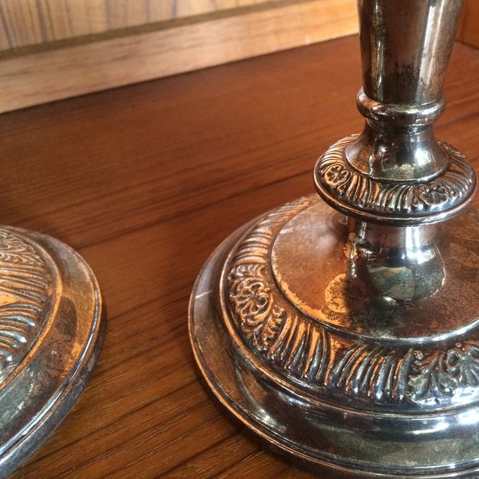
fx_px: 564
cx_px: 303
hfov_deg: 45.6
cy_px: 237
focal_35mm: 36
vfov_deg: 46.0
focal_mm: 4.12
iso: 160
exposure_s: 1/30
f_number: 2.2
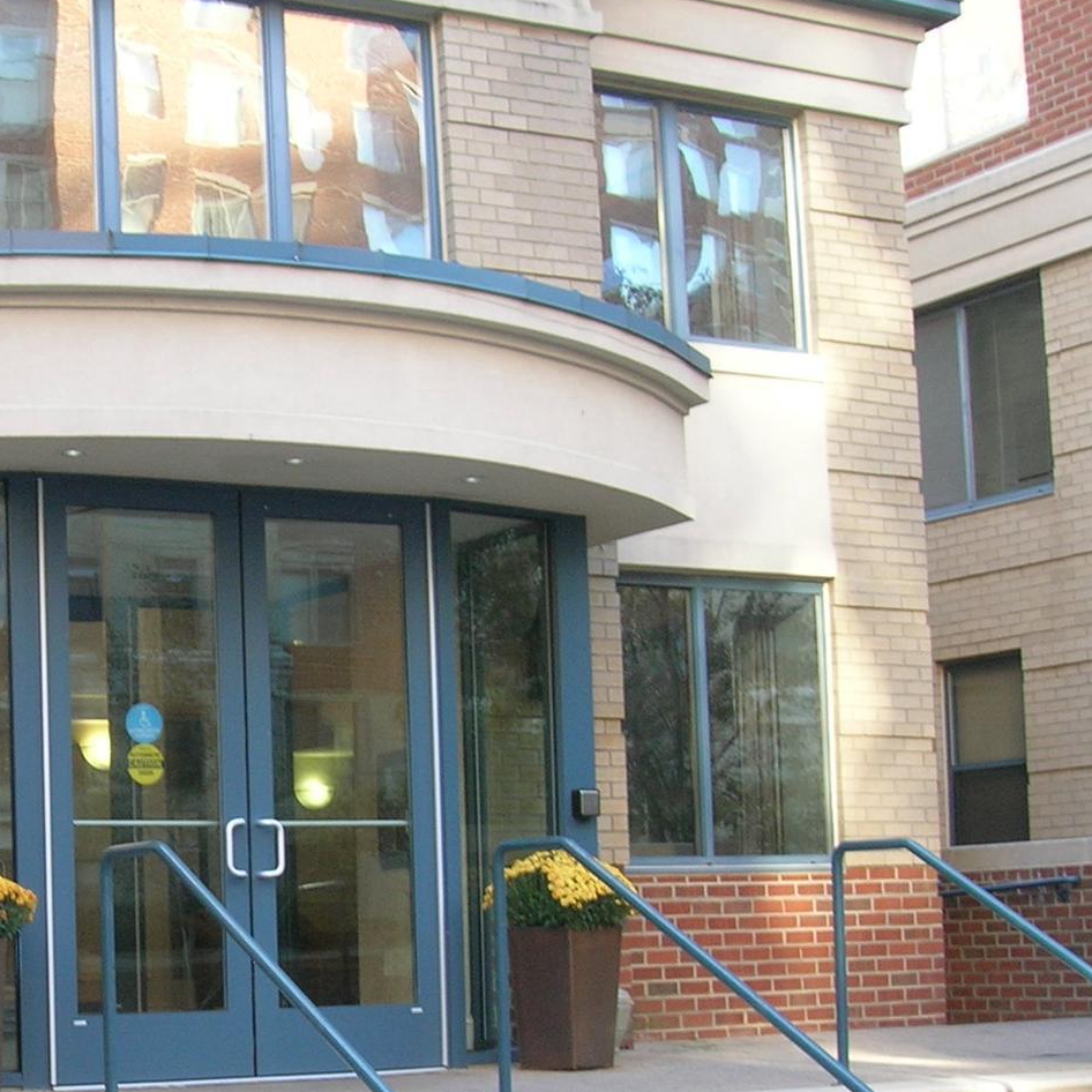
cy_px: 830
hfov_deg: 25.6
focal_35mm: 65
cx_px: 97
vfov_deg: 26.1
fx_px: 2320
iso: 71
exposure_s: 1/20.8
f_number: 4.9
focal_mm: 5.7
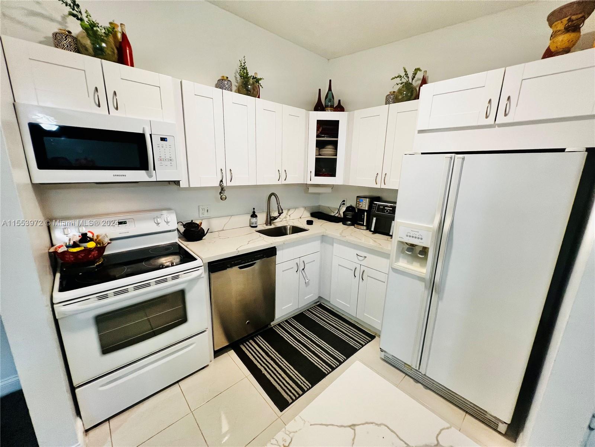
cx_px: 298
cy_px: 224
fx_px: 223
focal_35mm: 13
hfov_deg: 106.2
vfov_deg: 89.9
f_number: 1.8
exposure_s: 1/60
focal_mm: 1.57
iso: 160
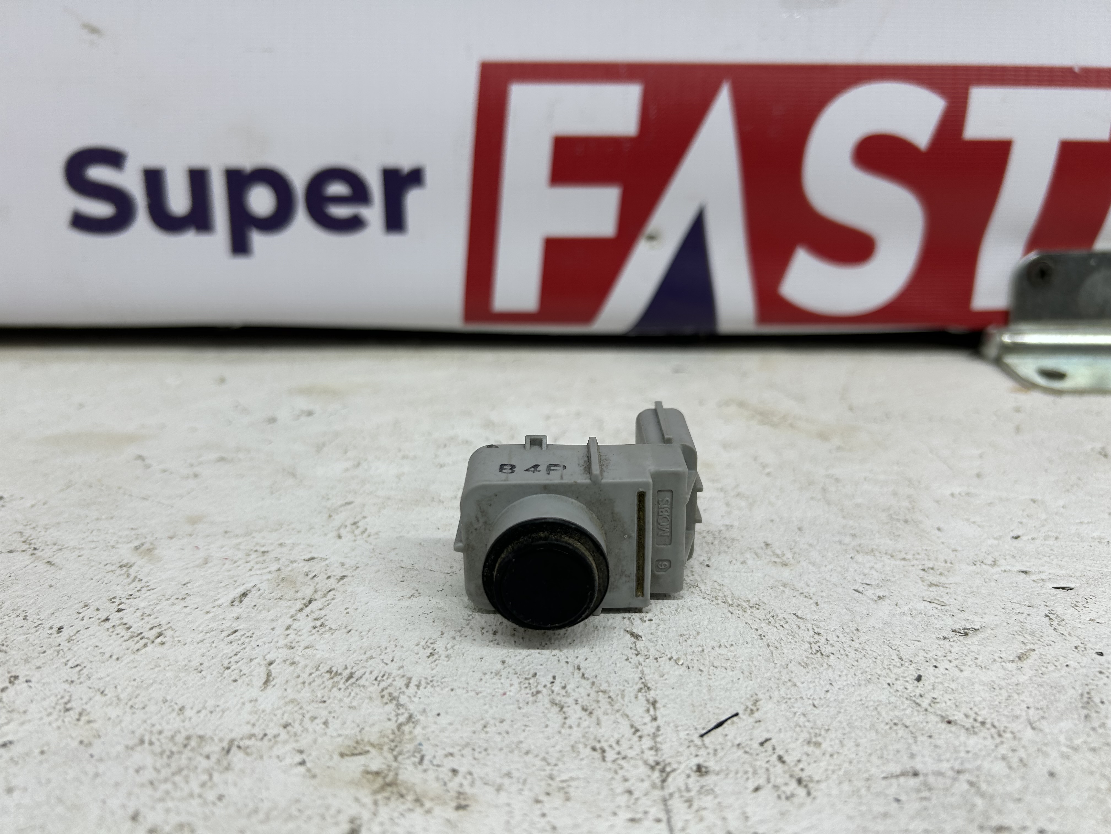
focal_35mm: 26
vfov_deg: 53.1
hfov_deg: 67.3
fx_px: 834
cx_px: 556
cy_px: 417
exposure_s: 1/124
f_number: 1.5
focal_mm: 5.7
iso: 32
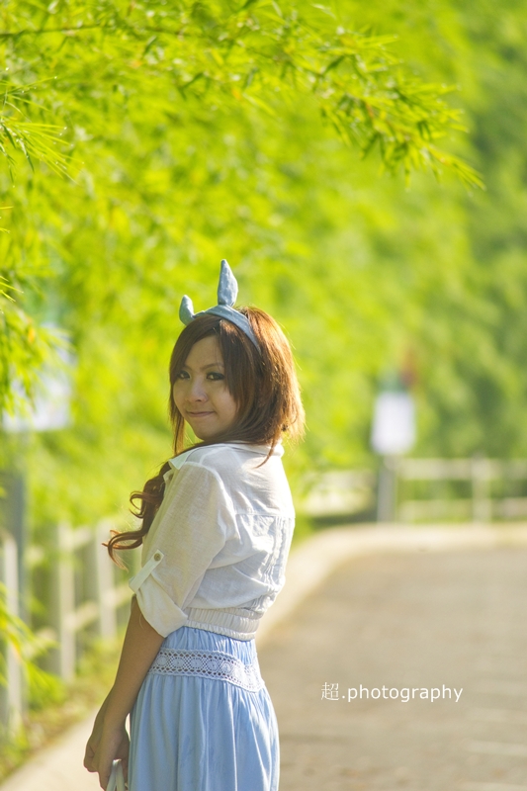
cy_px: 396
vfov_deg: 6.9
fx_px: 6590
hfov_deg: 4.6
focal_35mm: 300
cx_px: 264
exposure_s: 1/750
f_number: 5.6
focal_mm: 300
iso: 400
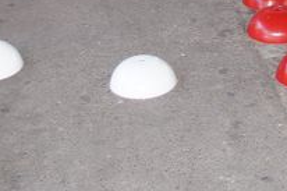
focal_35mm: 134
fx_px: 1067
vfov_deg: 9.5
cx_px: 256
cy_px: -192
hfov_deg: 15.1
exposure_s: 1/60
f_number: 4
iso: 320
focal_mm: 18
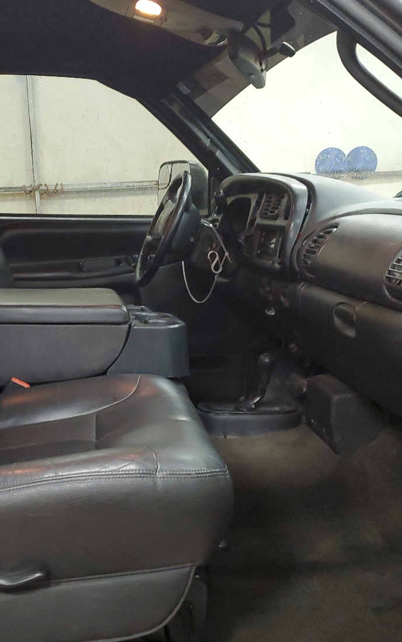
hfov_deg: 31.6
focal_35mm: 40
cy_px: 339
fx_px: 701
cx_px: 117
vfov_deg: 49.2
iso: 292
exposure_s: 1/40
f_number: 1.5
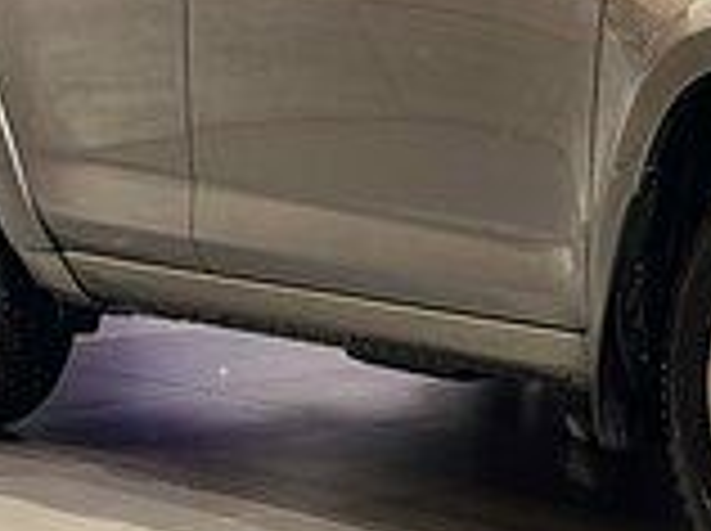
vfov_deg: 8.8
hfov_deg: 11.6
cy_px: 27
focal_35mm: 167
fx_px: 3425
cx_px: 850
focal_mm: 6.76
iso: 160
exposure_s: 1/50
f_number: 1.78
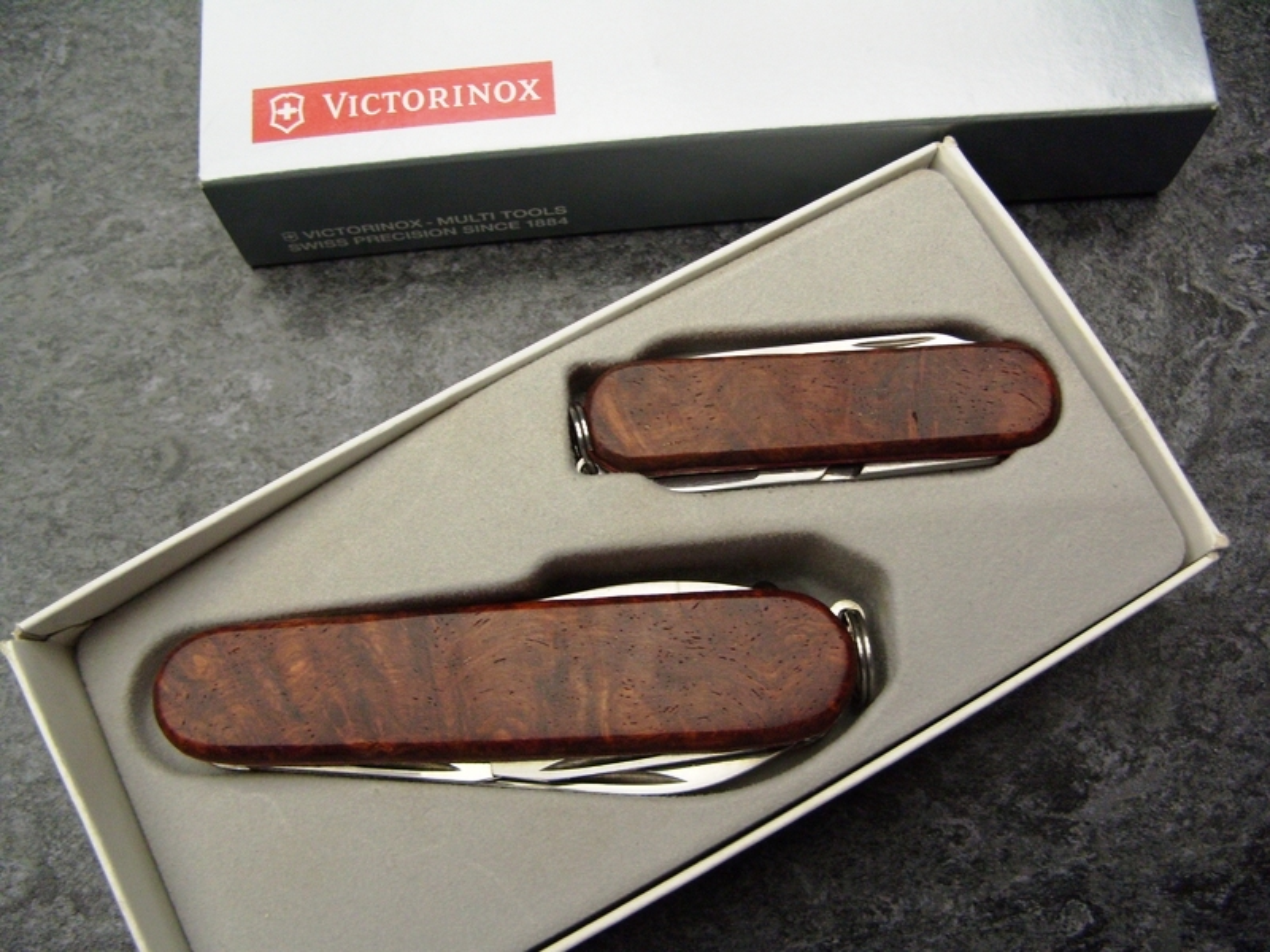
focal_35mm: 35
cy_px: 476
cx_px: 635
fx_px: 1284
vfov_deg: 40.7
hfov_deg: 52.6
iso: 200
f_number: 2.8
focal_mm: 7.8
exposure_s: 1/30
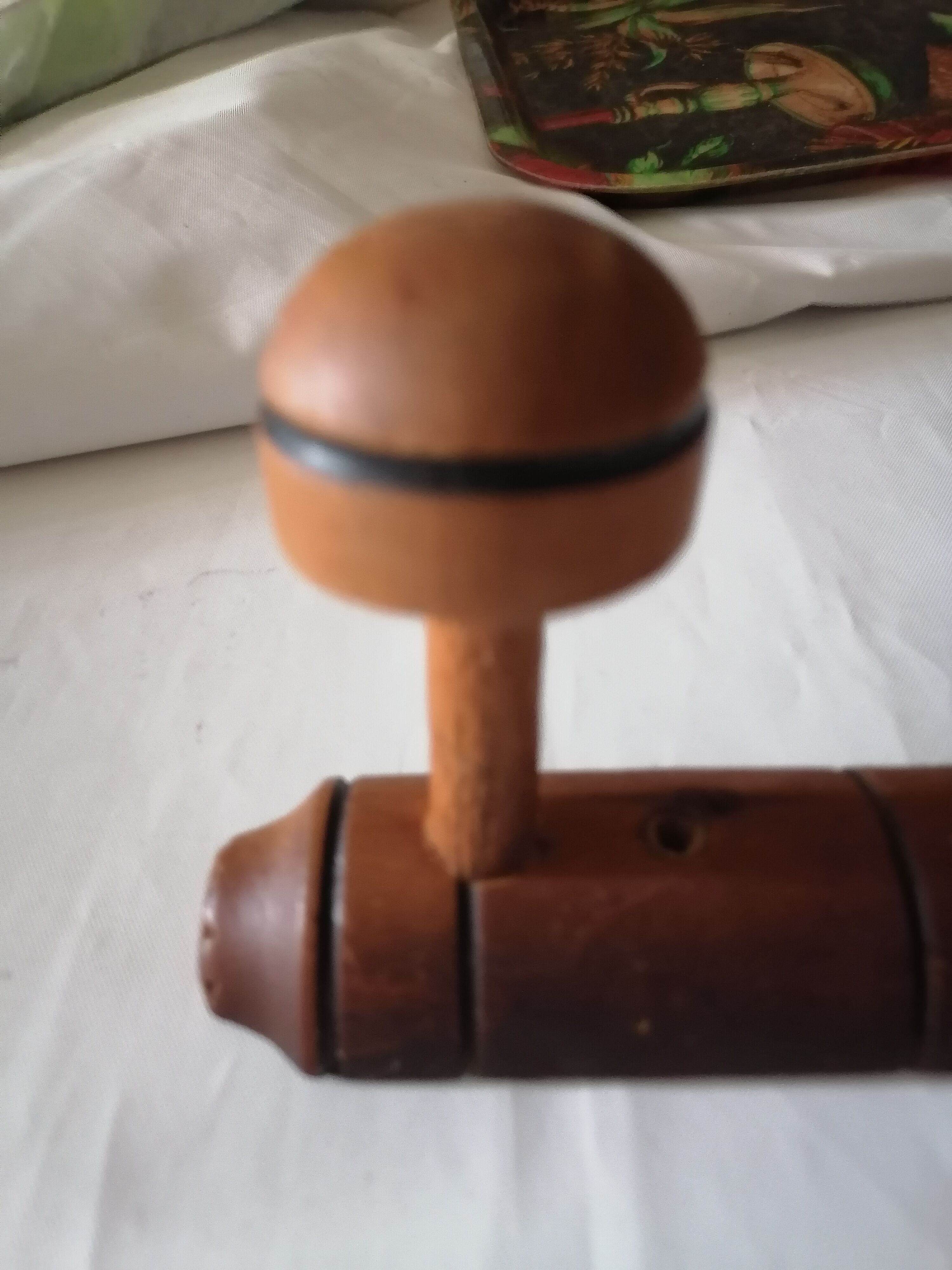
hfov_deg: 51.4
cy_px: 635
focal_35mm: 27
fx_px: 990
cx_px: 476
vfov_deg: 65.3
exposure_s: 1/25
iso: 1000
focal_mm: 5.3
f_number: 1.8
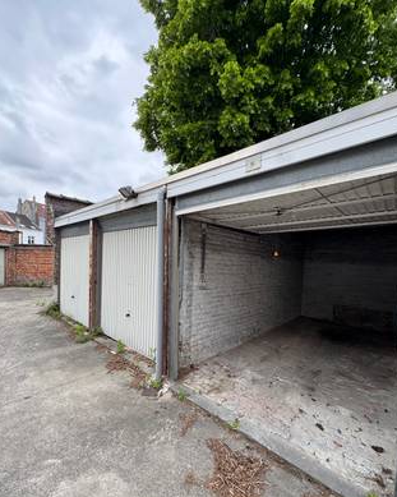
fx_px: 220
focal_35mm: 15
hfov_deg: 84.0
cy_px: 271
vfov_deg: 96.5
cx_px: 199
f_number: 2.2
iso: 40
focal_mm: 2.22
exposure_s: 1/364
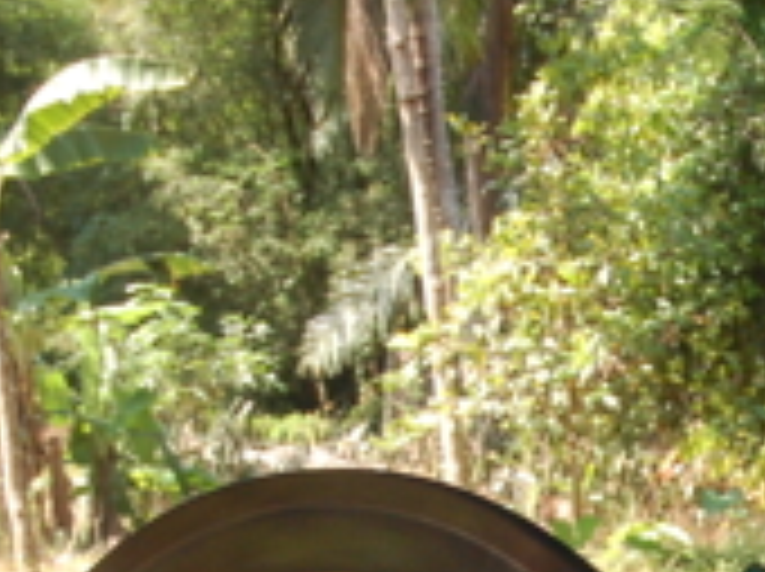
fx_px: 3609
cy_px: 748
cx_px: 994
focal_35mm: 164
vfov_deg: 8.9
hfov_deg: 11.8
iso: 800
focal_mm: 35
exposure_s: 1/100
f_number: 11
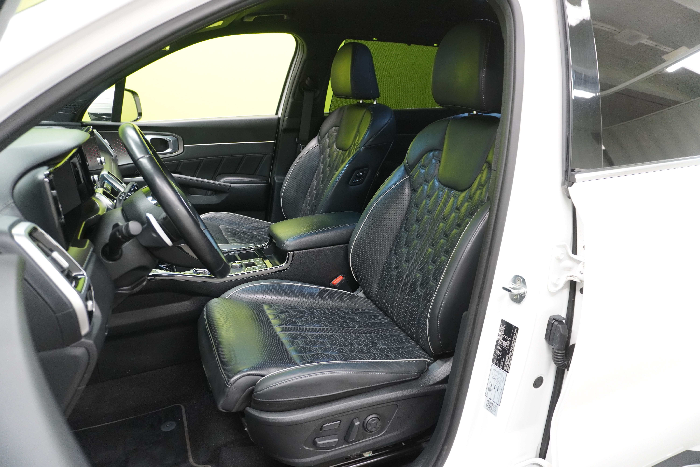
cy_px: 234
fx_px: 467
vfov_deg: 53.1
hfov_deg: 73.7
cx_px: 350
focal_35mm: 24
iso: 1000
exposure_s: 1/30
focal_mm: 16
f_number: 3.5
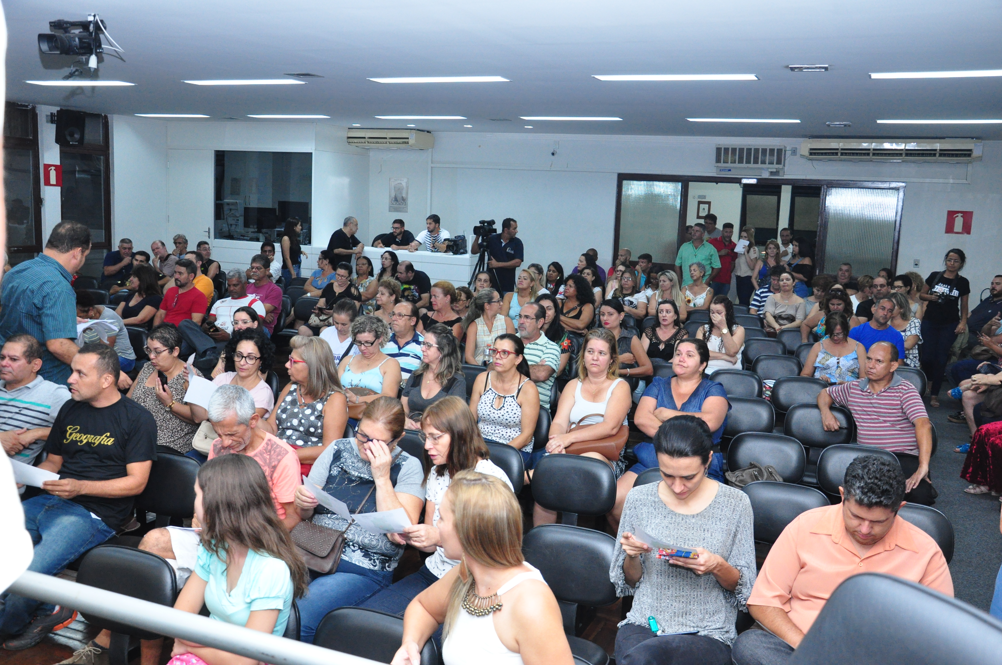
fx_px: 917
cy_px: 332
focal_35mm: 33
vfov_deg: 39.9
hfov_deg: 57.3
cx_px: 501
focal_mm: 22
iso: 1600
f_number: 5.6
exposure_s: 1/100
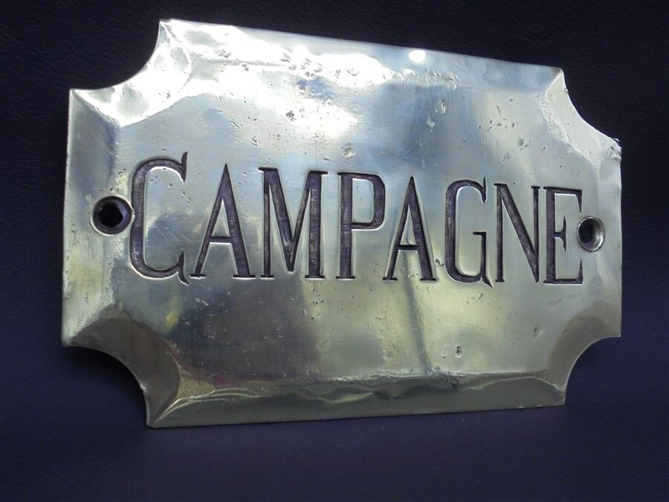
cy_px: 251
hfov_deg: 54.0
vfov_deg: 41.8
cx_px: 334
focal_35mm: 34
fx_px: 657
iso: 100
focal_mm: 6.1
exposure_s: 1/40
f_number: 4
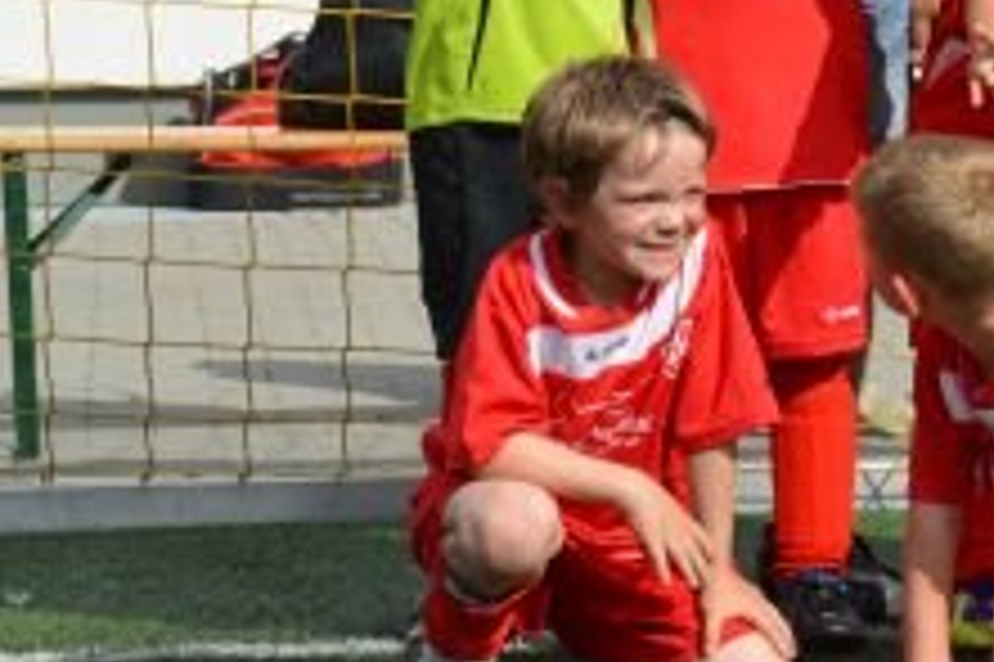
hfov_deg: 9.1
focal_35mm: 224
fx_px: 6190
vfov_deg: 6.1
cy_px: -92
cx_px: 1120
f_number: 9
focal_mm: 55
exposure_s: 1/320
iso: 100
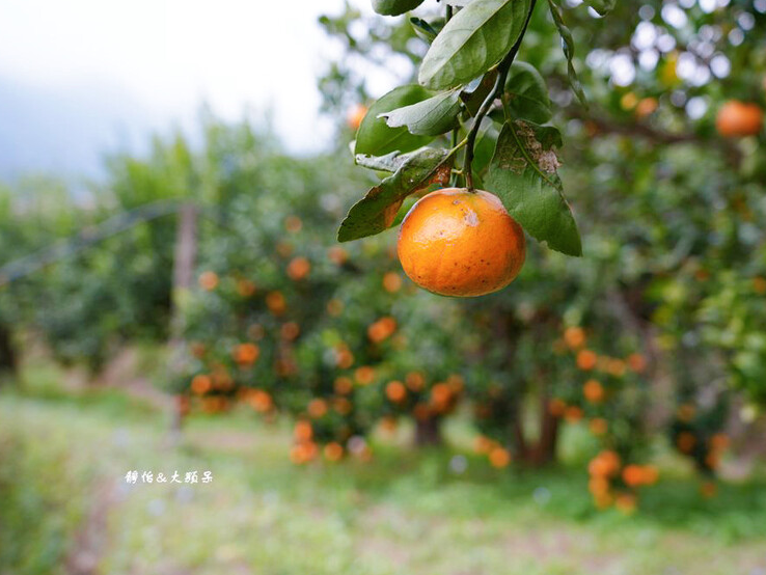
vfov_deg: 28.0
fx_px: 1151
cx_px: 387
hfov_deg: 36.8
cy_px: 286
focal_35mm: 52
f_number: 5
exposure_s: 1/80
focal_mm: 47
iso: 320
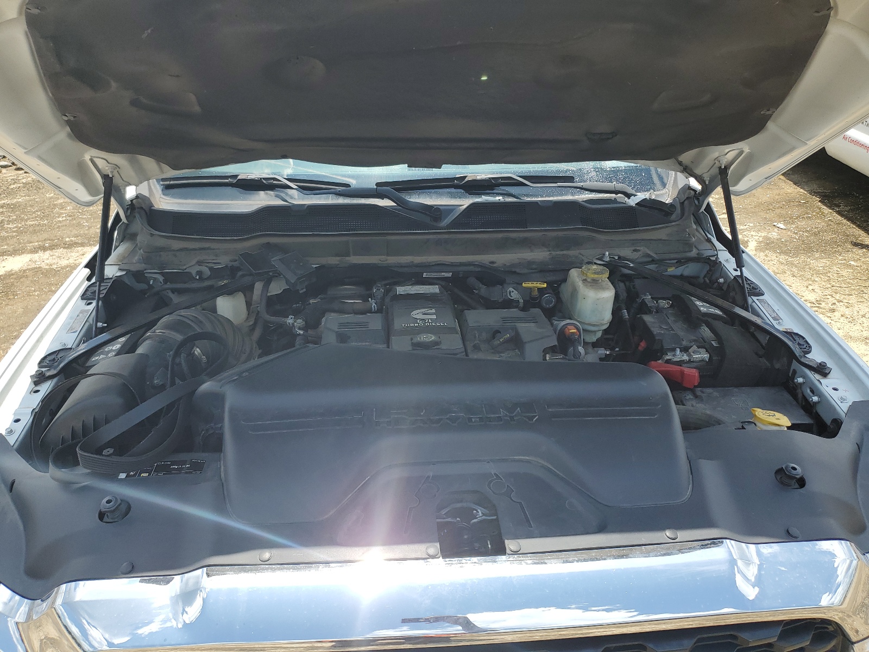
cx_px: 434
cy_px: 326
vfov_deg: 53.1
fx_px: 653
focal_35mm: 26
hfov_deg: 67.3
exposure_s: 1/1667
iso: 50
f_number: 1.5
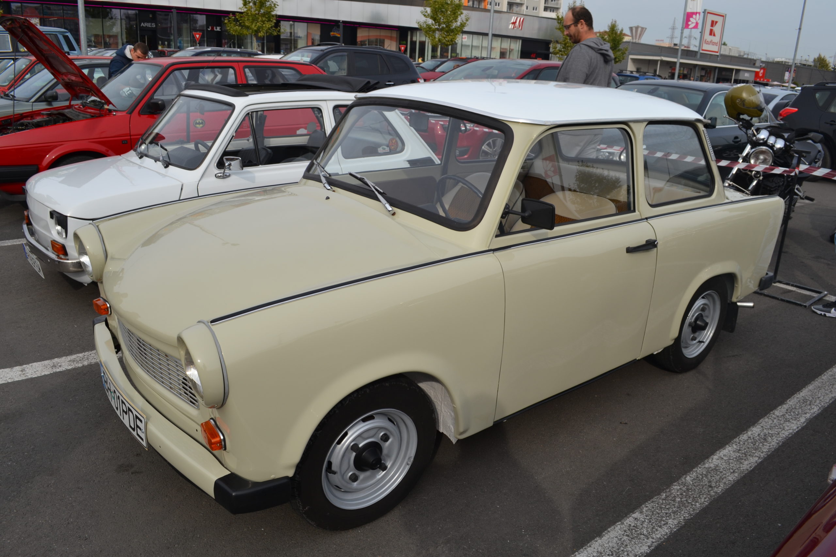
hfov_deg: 67.4
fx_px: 627
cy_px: 278
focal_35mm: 27
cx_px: 418
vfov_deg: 47.9
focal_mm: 18
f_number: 7.1
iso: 100
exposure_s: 1/250
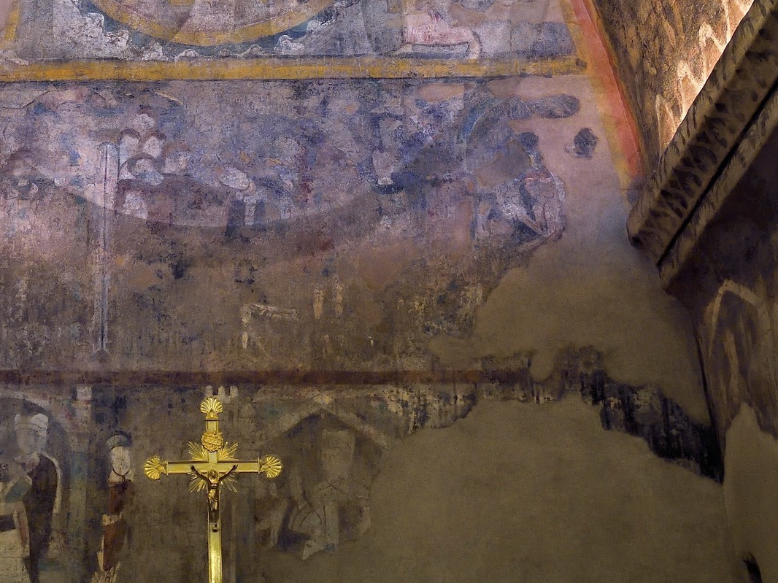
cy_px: -75
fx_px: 1753
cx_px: 214
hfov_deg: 24.8
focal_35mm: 78
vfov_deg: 18.1
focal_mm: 36
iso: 1600
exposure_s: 1/8
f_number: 7.1
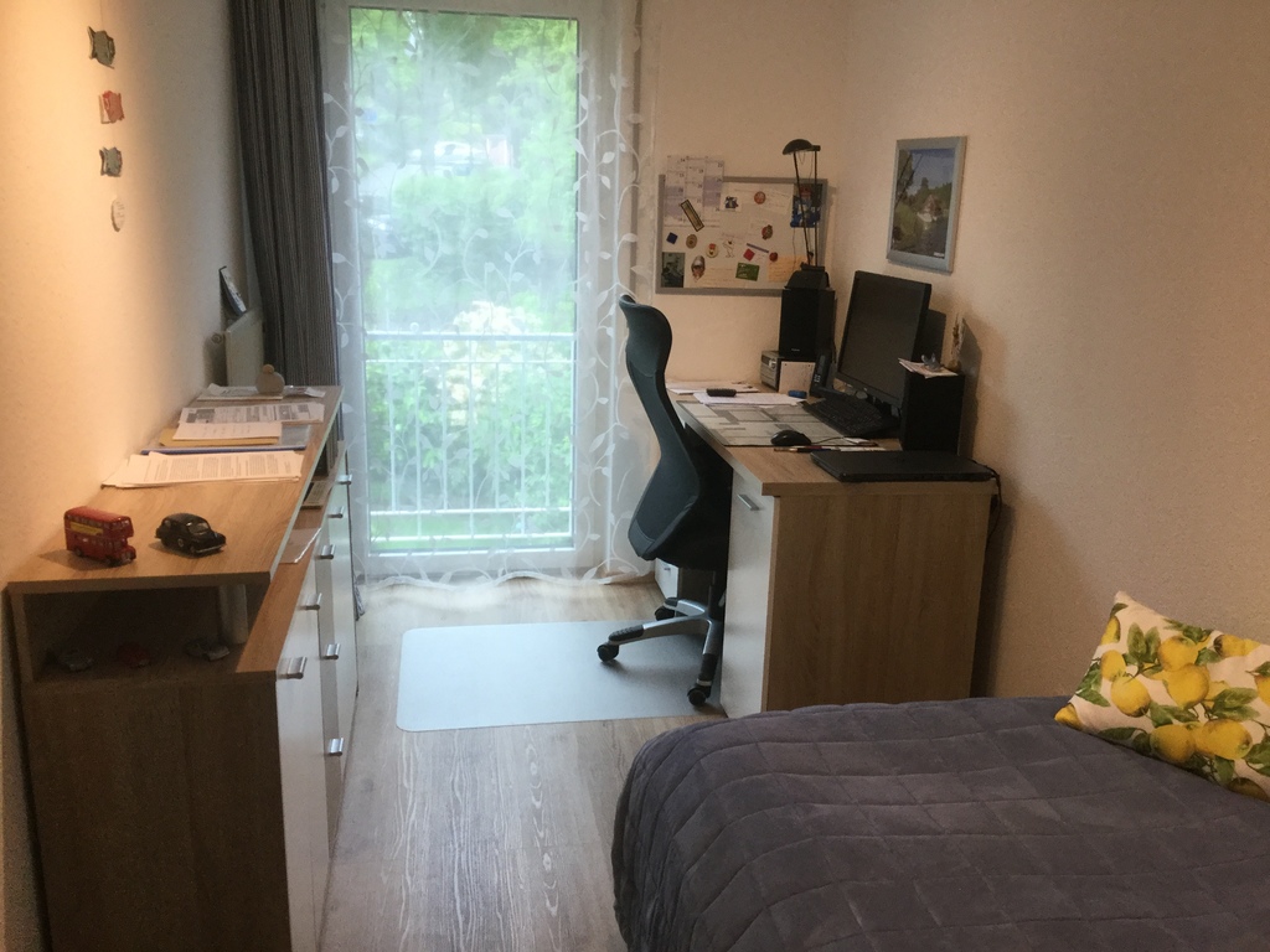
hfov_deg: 58.4
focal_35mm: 31
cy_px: 476
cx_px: 635
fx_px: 1137
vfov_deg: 45.4
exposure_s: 1/33
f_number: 2.4
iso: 40
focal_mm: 3.3
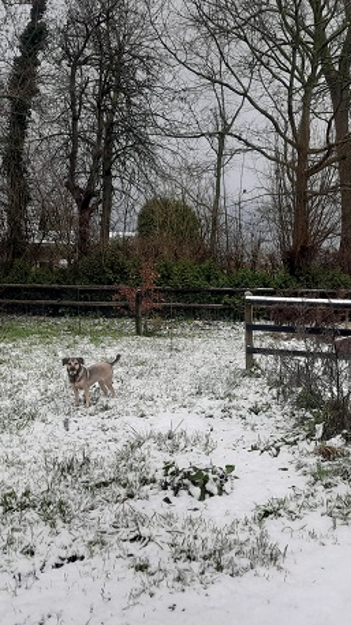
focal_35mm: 40
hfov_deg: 29.6
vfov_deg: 50.5
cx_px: 205
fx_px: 663
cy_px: 304
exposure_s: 1/192
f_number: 1.8
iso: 20
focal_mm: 5.23
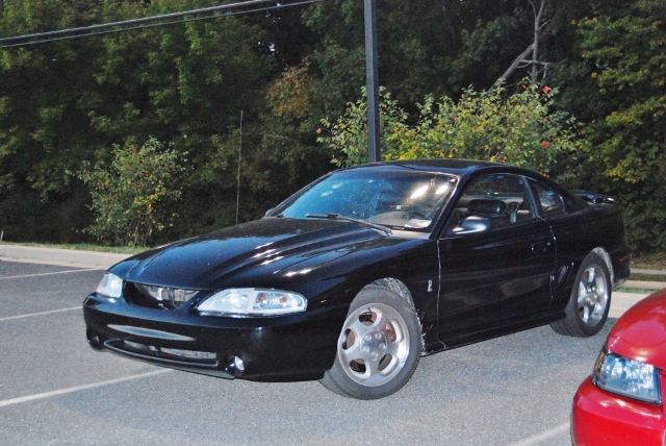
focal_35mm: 57
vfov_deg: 23.8
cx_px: 333
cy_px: 223
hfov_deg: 35.0
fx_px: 1055
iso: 1100
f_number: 5
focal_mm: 38
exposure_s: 1/60
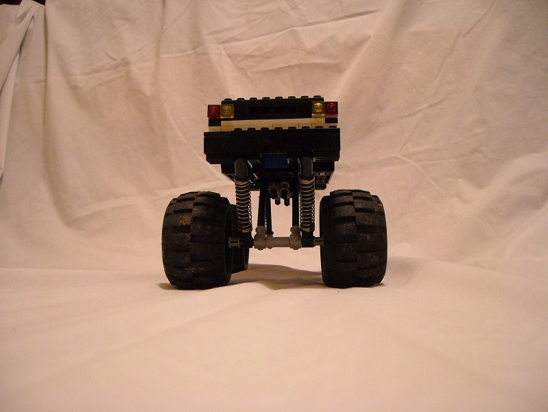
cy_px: 206
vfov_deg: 40.7
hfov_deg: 52.6
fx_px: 554
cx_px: 274
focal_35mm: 35
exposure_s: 1/14
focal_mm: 5.7
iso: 400
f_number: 2.8
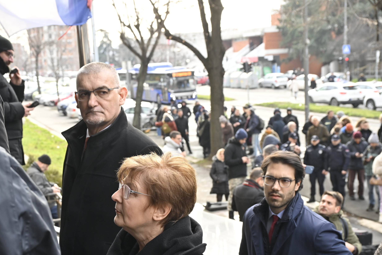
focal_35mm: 56
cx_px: 145
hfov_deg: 35.5
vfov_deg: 24.0
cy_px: 187
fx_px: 594
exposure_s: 1/200
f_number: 5
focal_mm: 38
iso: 400
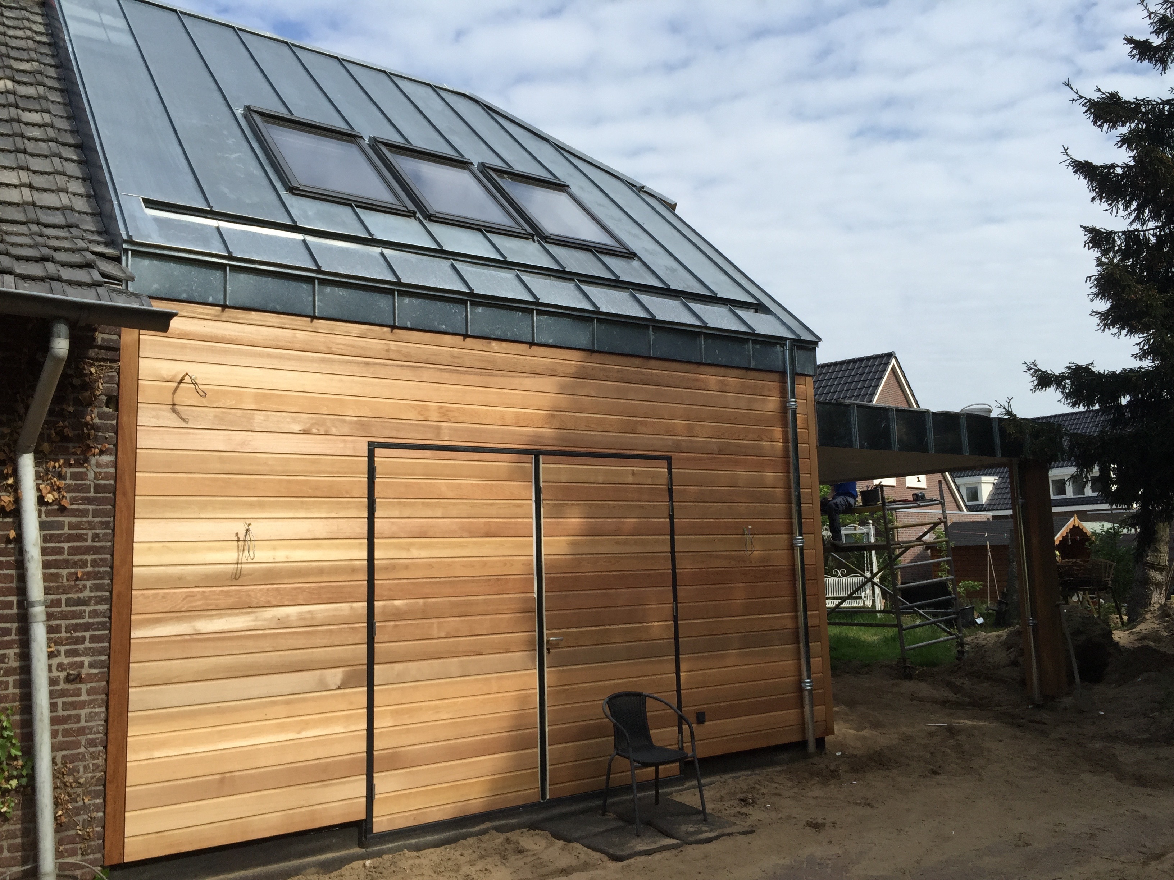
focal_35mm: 29
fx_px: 984
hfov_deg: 61.7
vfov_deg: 48.2
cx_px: 587
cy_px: 440
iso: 32
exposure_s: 1/2326
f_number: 2.2
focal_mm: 4.15
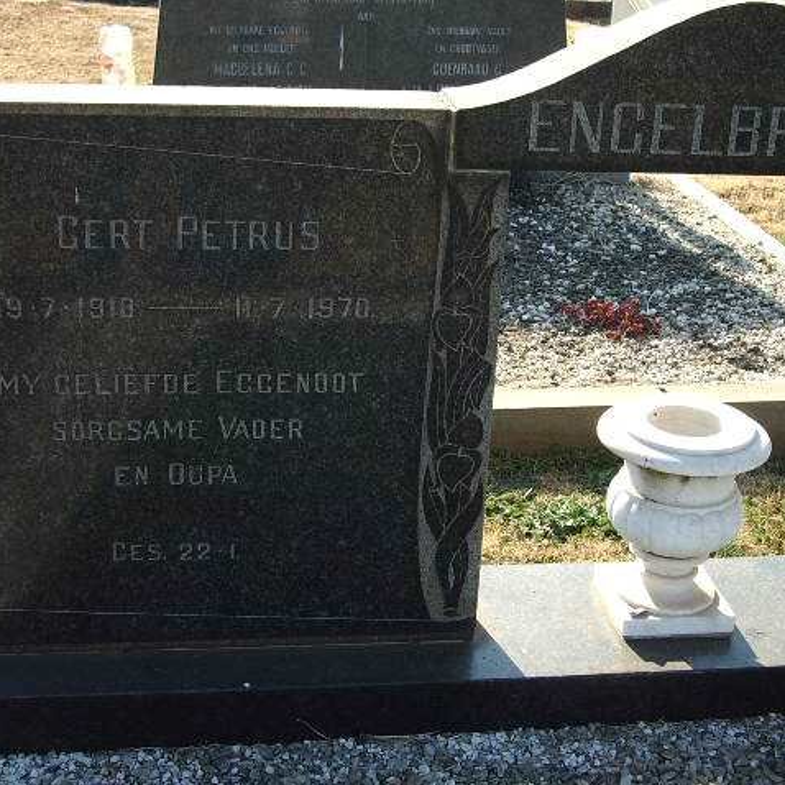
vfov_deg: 29.6
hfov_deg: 29.6
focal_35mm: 58
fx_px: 1488
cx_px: 404
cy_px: 392
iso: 50
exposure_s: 1/160
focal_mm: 8.2
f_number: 3.1
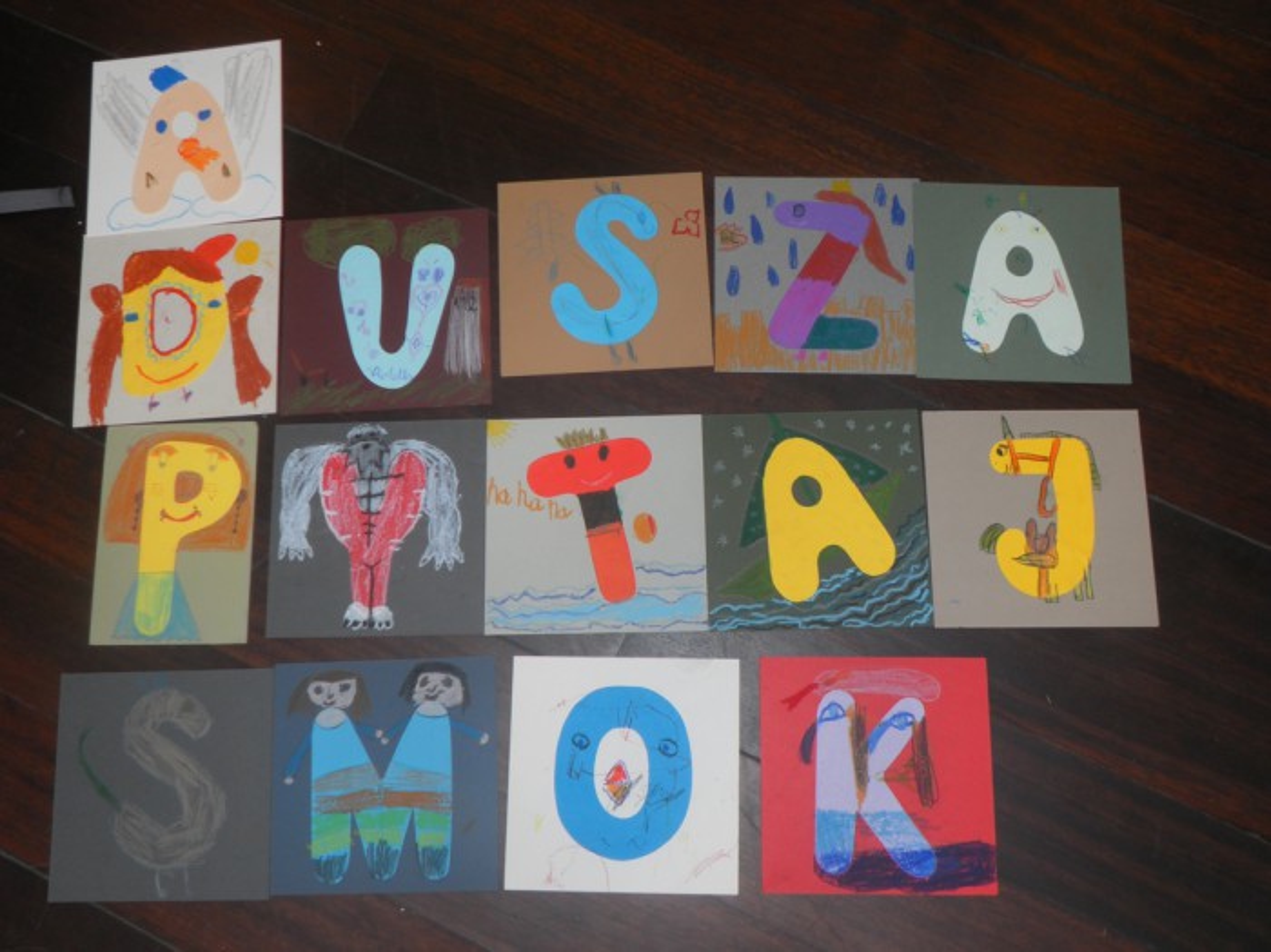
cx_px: 636
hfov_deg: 55.4
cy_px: 476
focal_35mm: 33
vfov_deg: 42.9
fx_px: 1211
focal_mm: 5.9
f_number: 2.8
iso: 80
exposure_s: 1/20
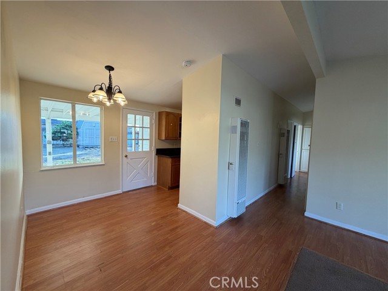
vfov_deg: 85.7
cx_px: 194
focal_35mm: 14
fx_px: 157
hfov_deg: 102.1
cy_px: 146
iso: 125
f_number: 2.2
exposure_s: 1/120
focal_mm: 2.22
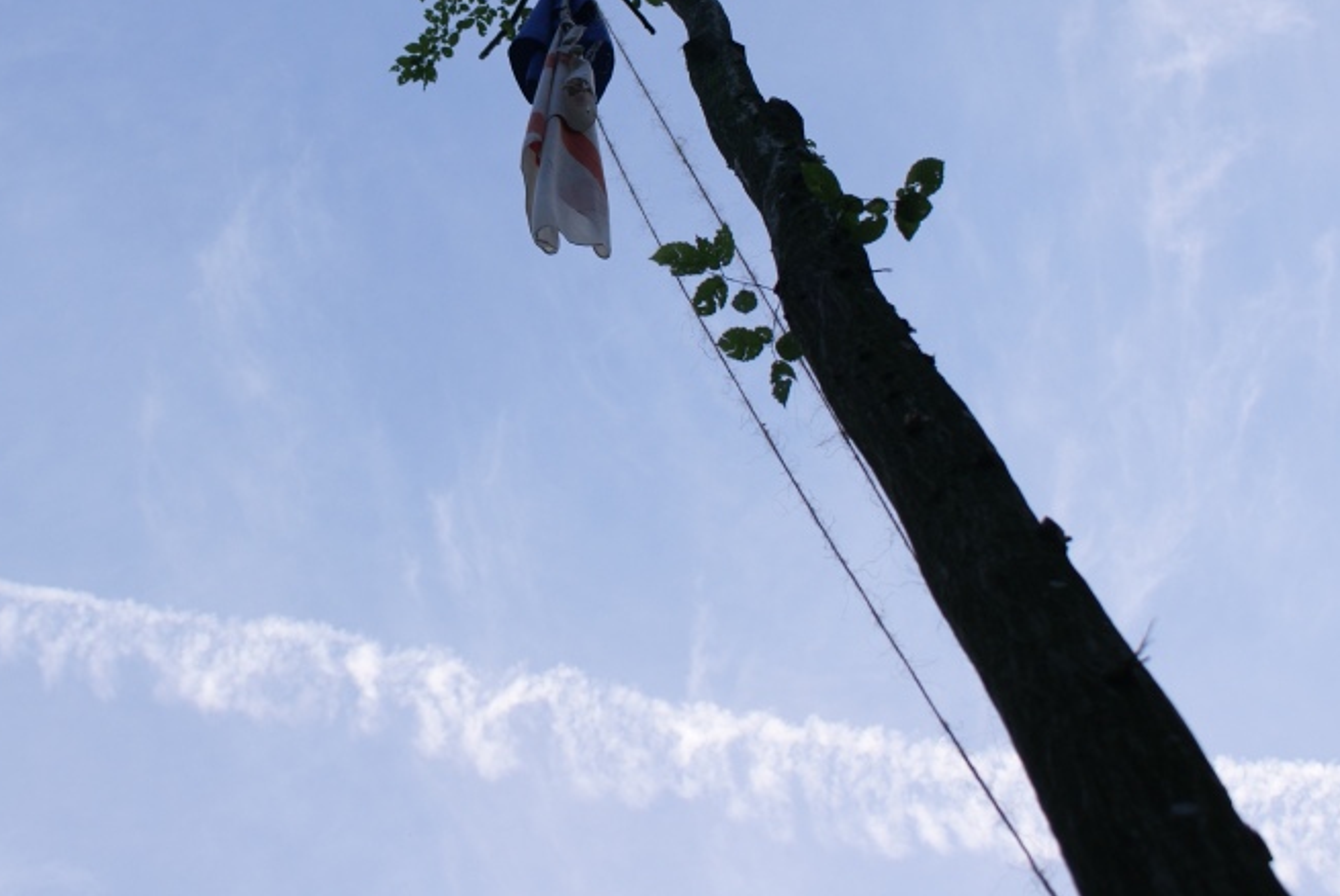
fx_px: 2273
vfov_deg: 22.1
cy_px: 206
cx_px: 460
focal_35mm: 61
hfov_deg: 32.6
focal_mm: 26
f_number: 4.5
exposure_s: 1/160
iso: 100
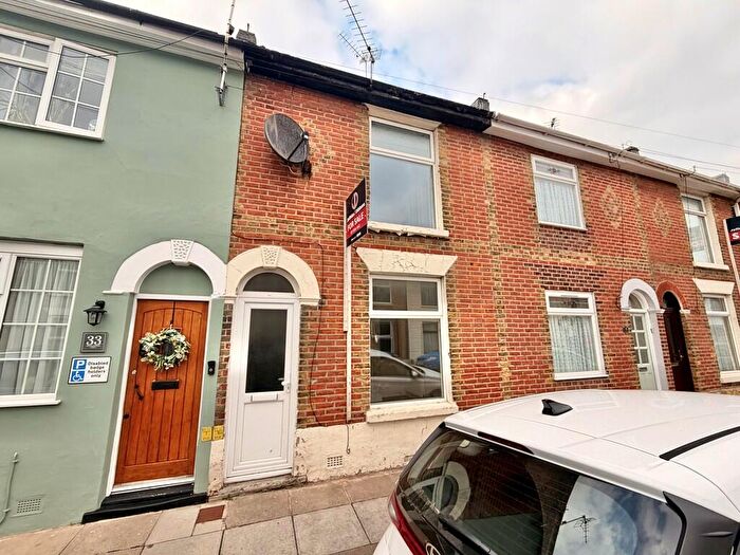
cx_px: 370
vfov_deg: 85.7
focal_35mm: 14
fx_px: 299
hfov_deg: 102.1
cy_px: 278
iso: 50
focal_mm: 2.22
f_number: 2.2
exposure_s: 1/338
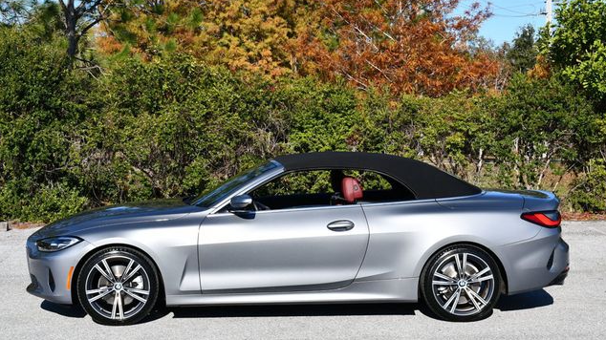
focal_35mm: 72
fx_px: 1156
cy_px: 181
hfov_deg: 29.4
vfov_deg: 16.7
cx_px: 305
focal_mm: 34
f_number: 9
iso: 100
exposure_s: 1/320
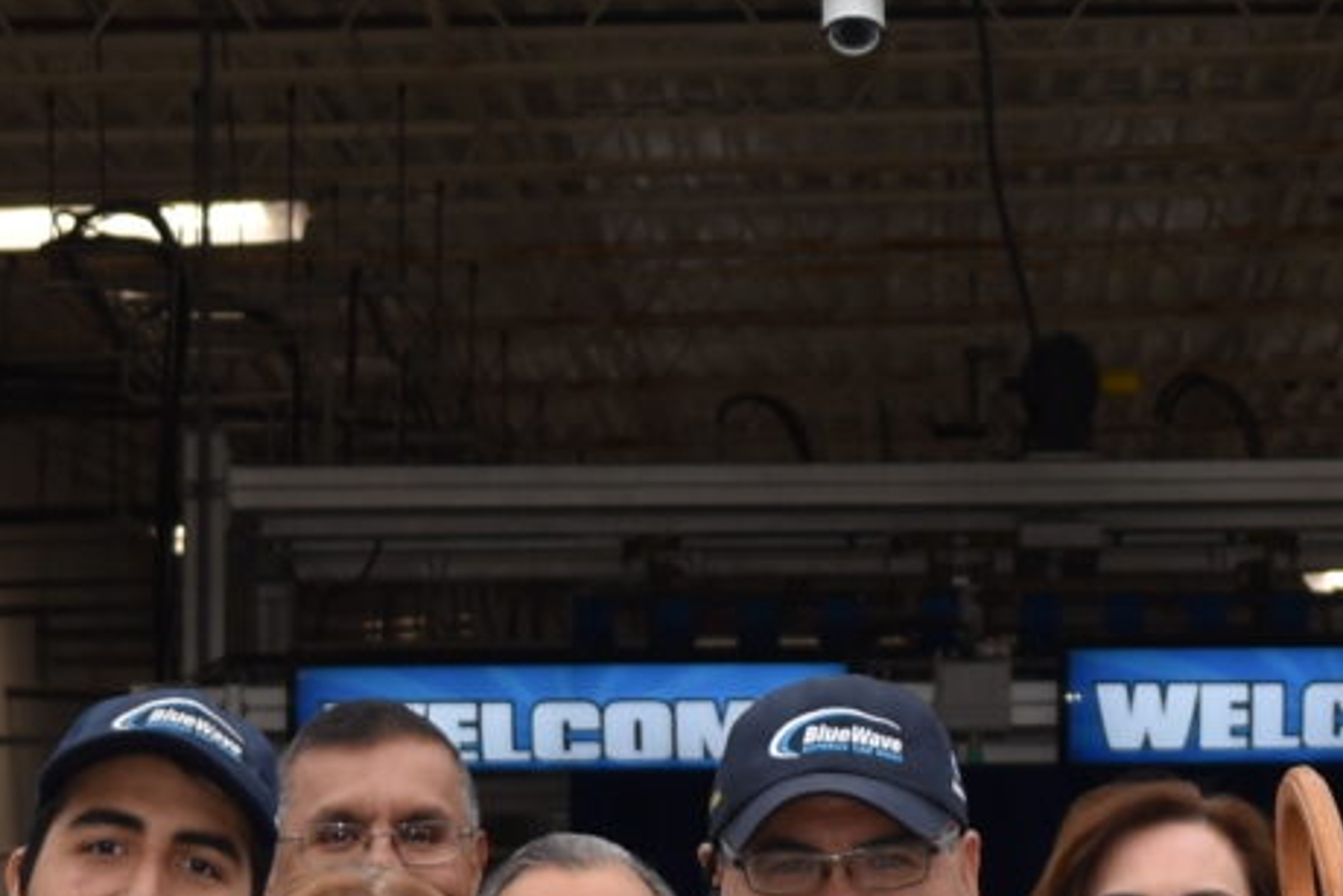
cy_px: 182
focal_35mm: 209
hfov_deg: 9.8
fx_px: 7791
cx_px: 1296
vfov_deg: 6.6
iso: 100
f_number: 6.3
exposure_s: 1/160
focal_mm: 25
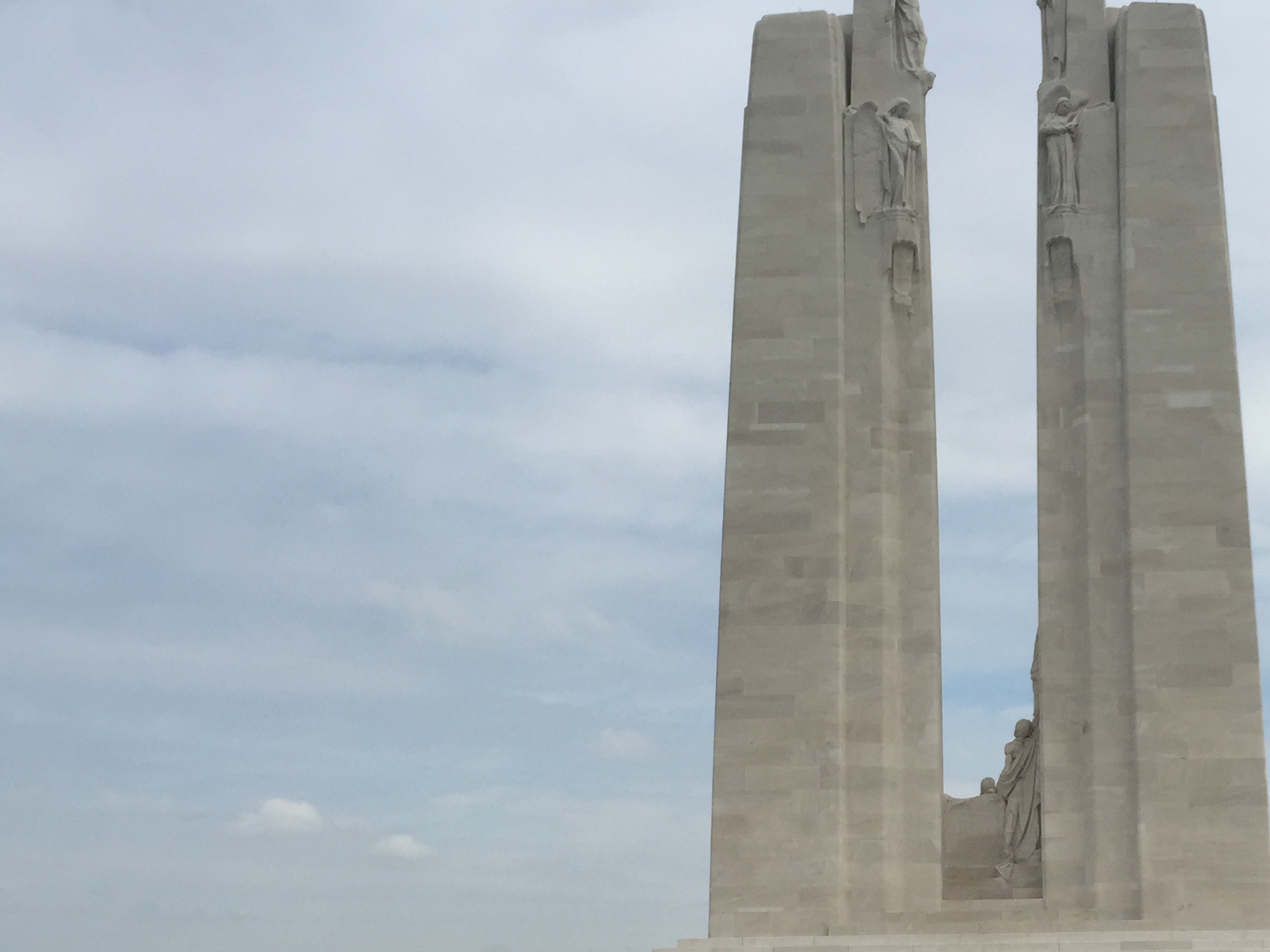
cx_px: 1000
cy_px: 739
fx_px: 1944
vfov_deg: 27.1
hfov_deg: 35.1
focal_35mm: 53
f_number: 2.2
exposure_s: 1/3597
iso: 32
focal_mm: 4.15
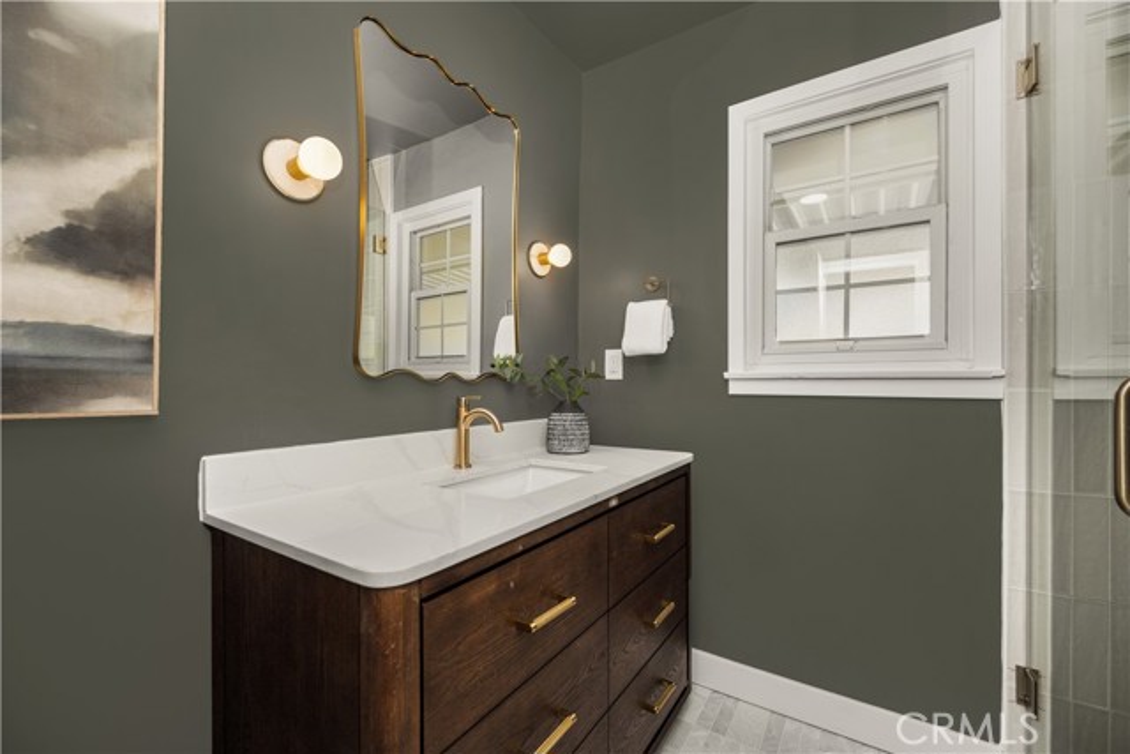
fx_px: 440
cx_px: 565
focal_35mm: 14
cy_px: 377
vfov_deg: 81.2
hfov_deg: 104.2
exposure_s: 1/160
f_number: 5.6
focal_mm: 14
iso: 125
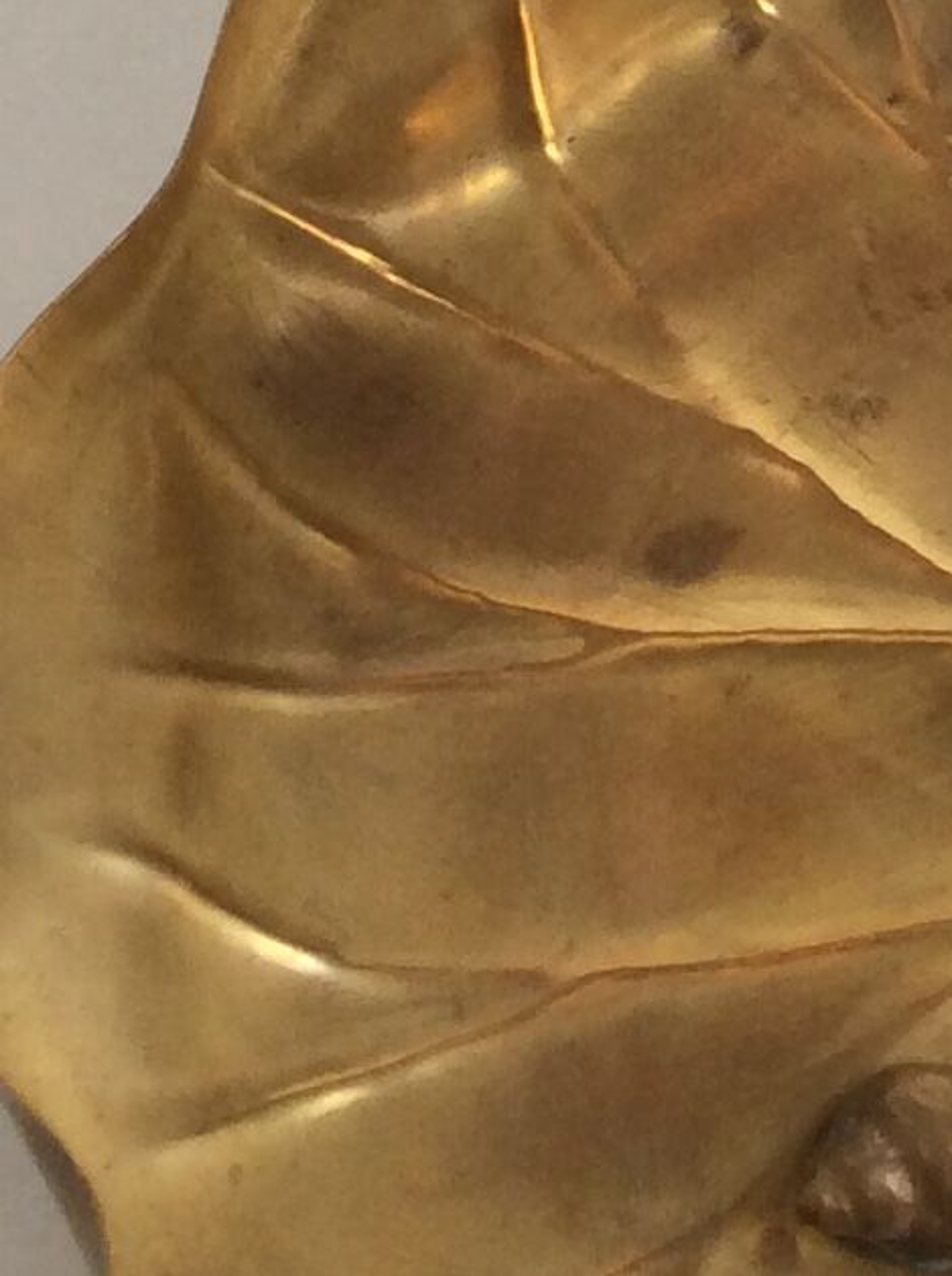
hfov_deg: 11.0
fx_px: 4854
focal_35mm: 132
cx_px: 1153
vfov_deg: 14.5
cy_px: -232
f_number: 2.4
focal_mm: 3.3
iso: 50
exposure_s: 1/50
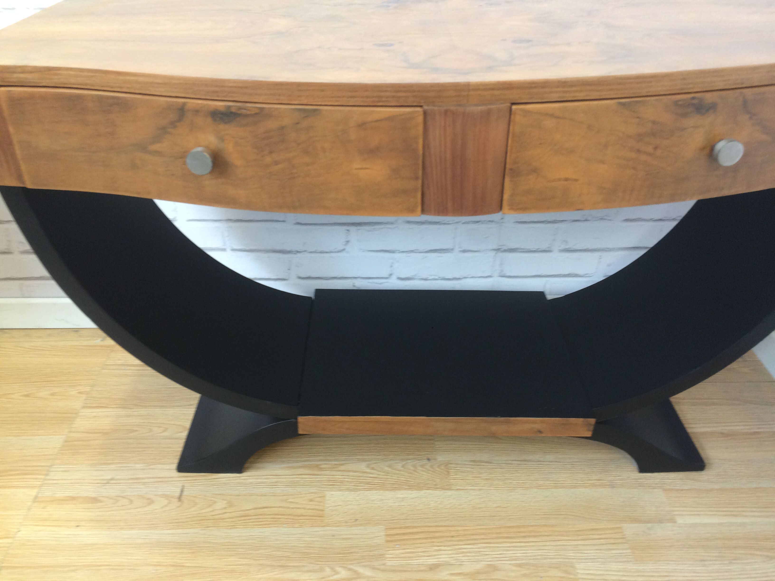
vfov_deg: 48.2
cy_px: 290
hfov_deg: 61.7
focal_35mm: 29
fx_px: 649
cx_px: 388
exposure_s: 1/33
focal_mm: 4.15
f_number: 2.2
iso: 125
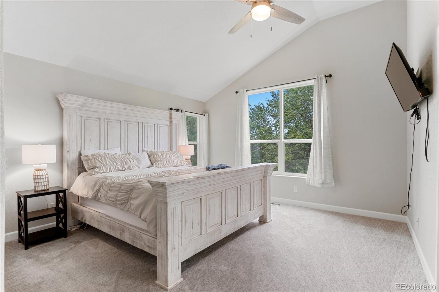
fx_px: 207
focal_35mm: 17
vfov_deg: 70.3
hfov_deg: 93.3
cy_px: 146
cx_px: 220
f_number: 8
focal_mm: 17
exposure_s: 1/10
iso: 400
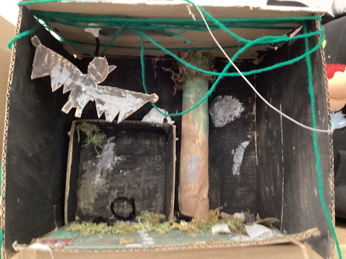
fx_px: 310
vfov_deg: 45.4
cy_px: 130
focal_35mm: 31
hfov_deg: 58.4
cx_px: 173
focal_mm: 3.3
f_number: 2.4
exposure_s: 1/20
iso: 640
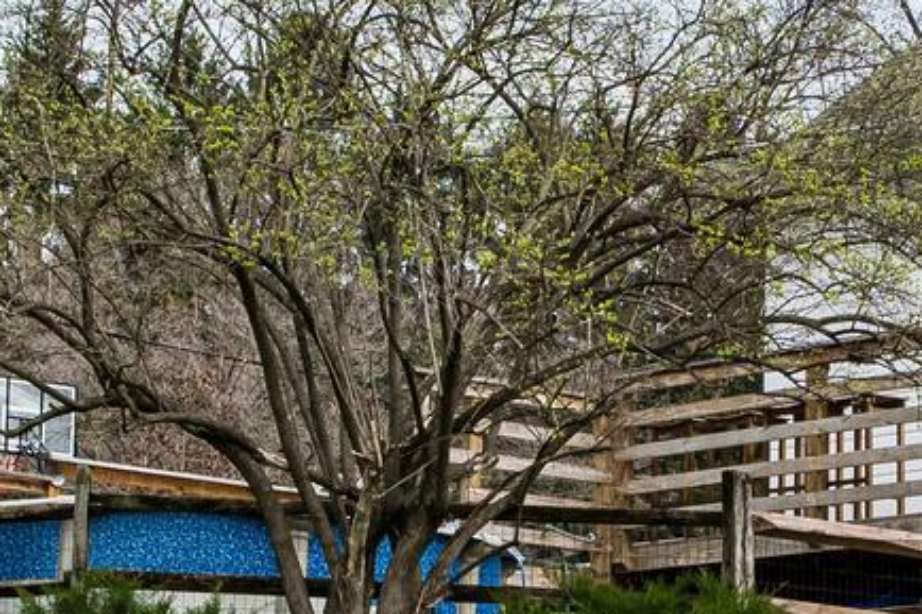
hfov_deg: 12.1
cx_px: 642
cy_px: 498
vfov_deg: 8.1
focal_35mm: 170
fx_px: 4352
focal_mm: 24
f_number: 8
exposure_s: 1/640
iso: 400
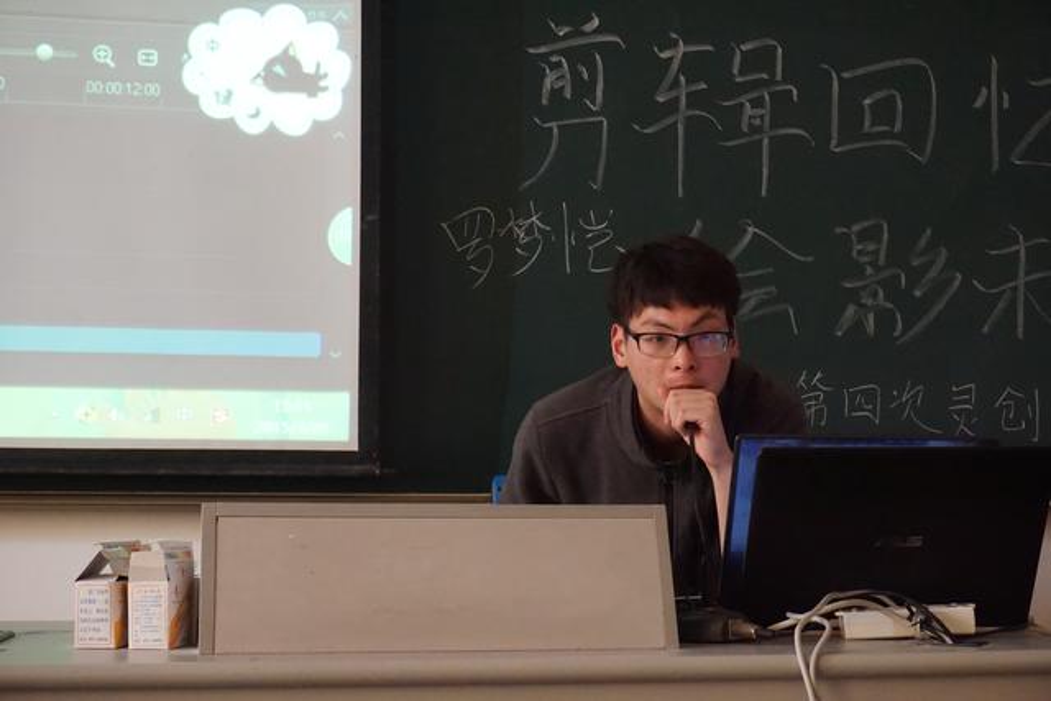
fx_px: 1664
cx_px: 526
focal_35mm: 57
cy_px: 350
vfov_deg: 23.8
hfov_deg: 35.0
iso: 6400
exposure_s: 1/30
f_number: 6.3
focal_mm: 38
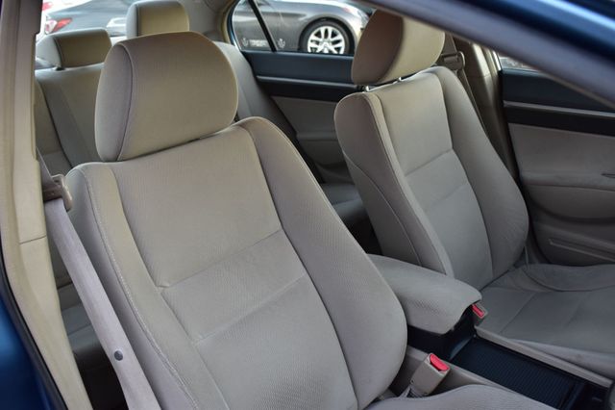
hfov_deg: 53.2
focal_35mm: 36
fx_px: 615
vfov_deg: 36.8
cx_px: 308
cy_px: 205
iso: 400
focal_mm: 24
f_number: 6.3
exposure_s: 1/20
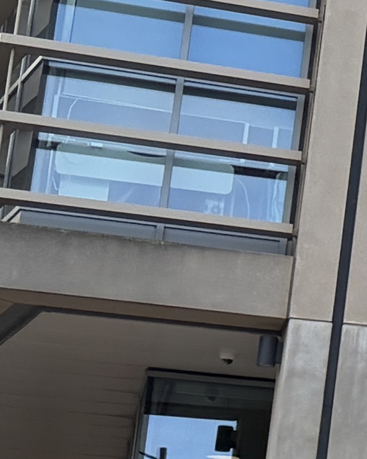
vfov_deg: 11.4
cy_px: 329
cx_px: 1568
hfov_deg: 6.7
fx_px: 2296
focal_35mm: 169
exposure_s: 1/1493
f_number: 1.78
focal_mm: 6.76
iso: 100
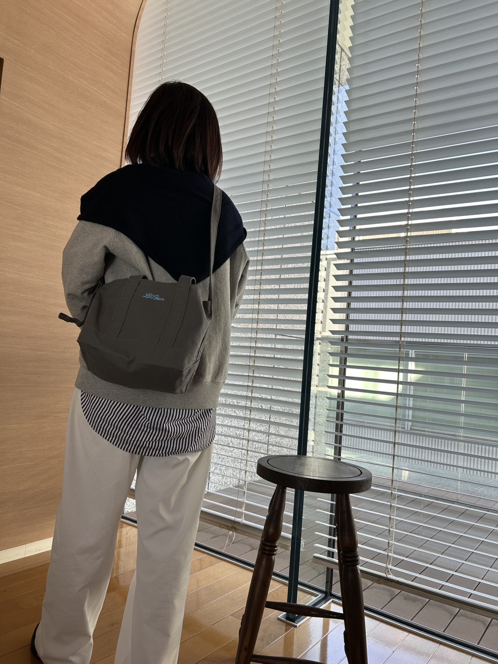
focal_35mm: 26
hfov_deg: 53.1
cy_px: 332
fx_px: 499
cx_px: 249
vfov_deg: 67.3
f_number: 1.5
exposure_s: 1/152
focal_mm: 5.7
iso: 40
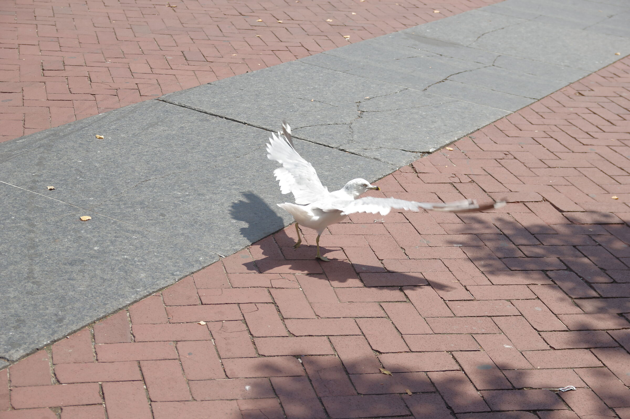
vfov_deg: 20.3
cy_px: 210
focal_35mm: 67
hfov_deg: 30.1
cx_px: 315
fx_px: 1172
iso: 100
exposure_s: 1/640
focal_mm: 45
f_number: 4.5
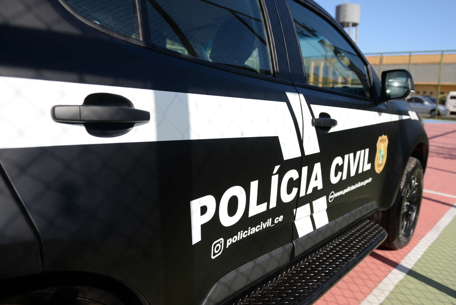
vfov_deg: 49.6
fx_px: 329
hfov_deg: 69.3
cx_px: 245
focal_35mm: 26
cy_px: 149
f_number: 3.5
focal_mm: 24
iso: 100
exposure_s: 1/1250
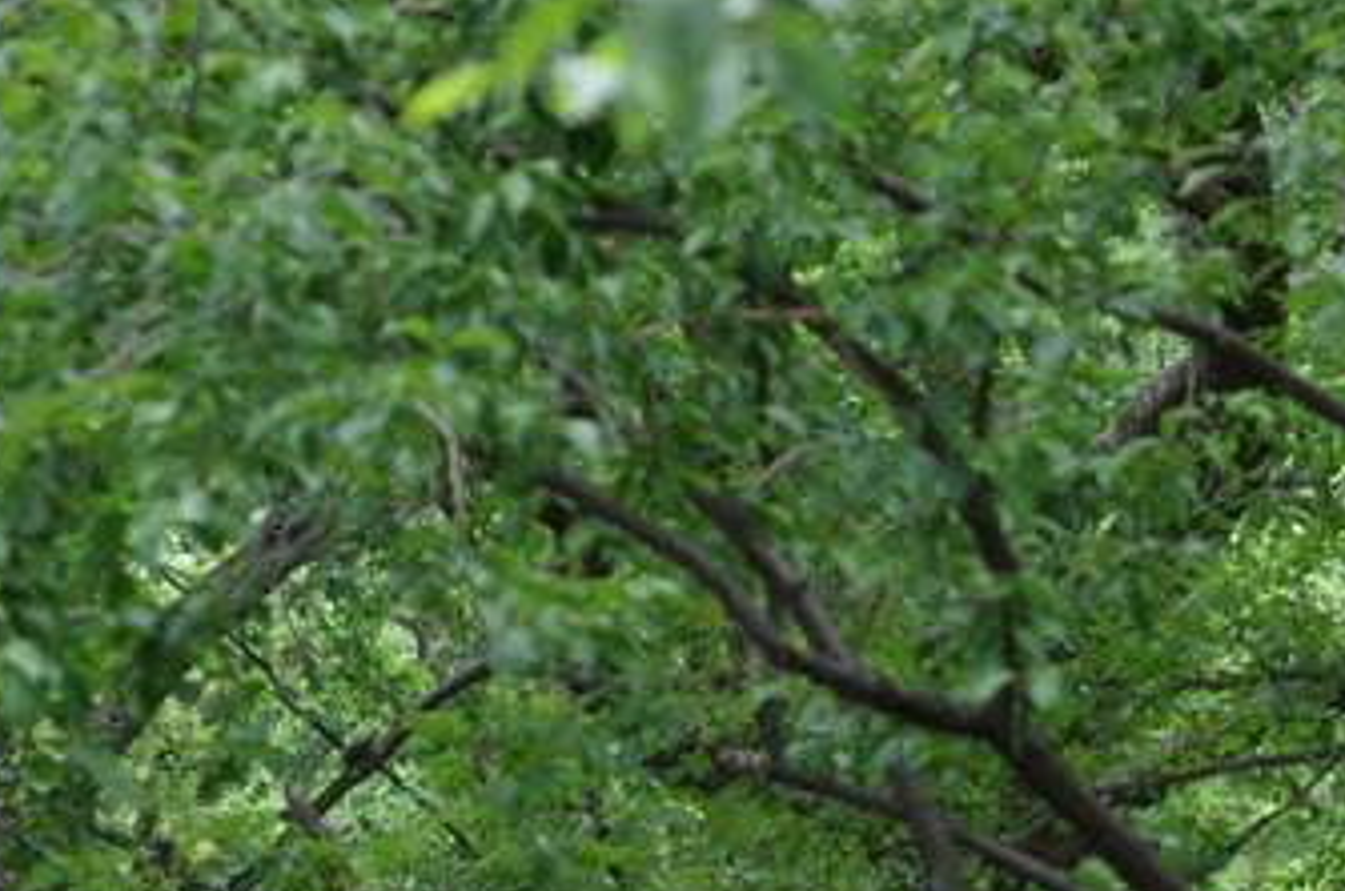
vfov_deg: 4.2
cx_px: 1674
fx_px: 11970
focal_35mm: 321
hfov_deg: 6.4
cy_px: 1152
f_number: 4
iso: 400
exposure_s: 1/125
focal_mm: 70
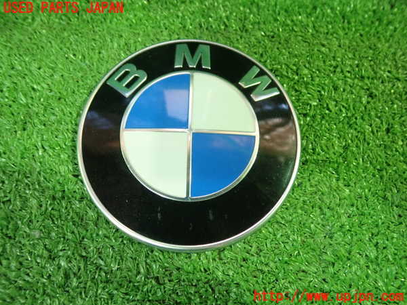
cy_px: 152
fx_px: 353
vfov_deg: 46.8
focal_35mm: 30
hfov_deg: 60.0
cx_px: 204
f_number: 2.3
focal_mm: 5.5
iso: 800
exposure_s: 1/50
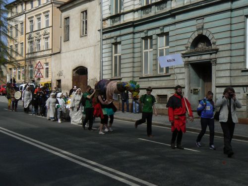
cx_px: 124
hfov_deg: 32.7
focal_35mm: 59
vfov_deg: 24.8
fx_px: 423
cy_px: 93
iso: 80
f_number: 7.1
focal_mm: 9.9
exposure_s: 1/500
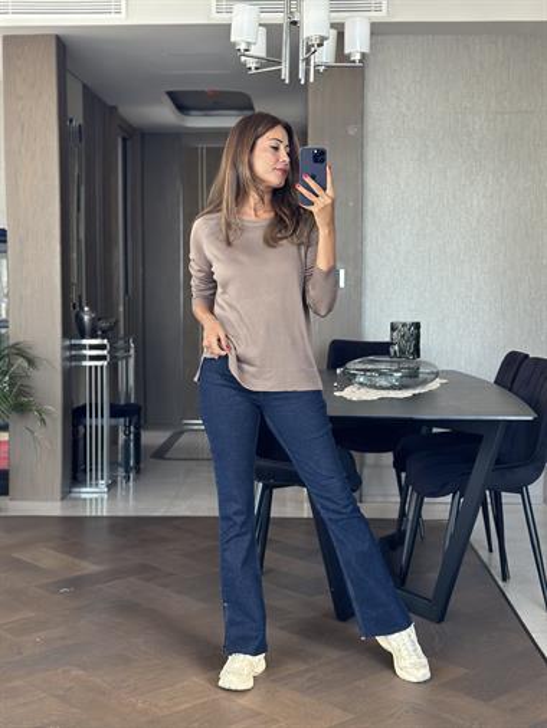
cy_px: 364
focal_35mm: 48
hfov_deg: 30.3
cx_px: 274
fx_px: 1010
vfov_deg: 39.6
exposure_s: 1/62
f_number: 1.78
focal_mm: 6.86
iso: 125
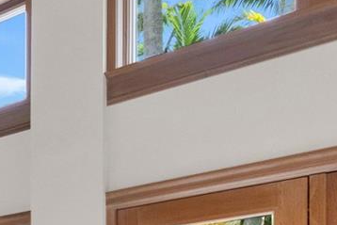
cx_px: -143
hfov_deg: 24.6
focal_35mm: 67
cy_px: 397
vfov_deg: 17.0
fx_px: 627
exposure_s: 1/15
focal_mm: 10
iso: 800
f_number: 8
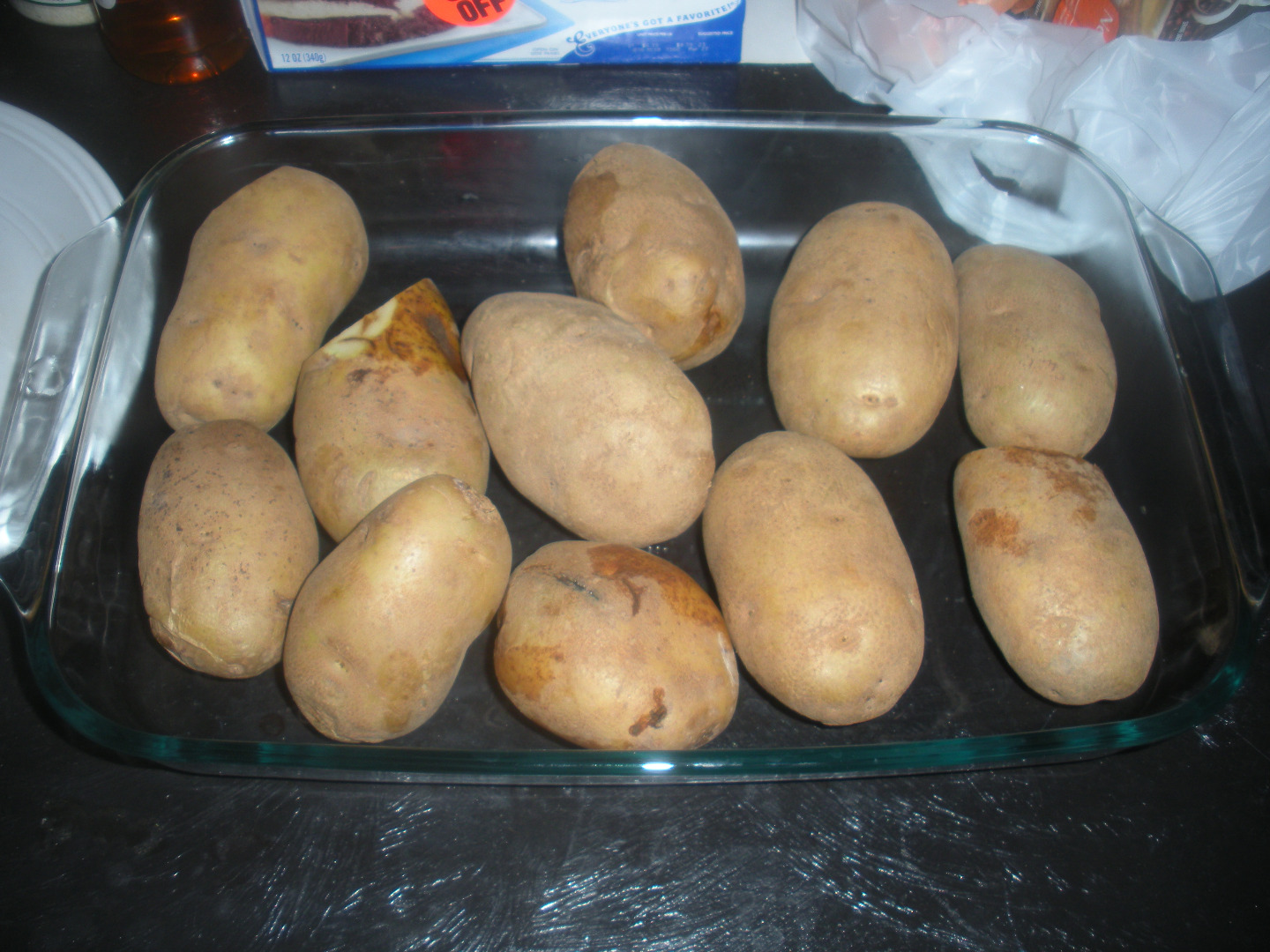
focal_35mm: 36
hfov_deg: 51.4
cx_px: 635
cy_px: 476
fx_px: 1321
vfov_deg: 39.7
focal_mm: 6.3
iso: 64
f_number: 3.5
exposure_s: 1/60
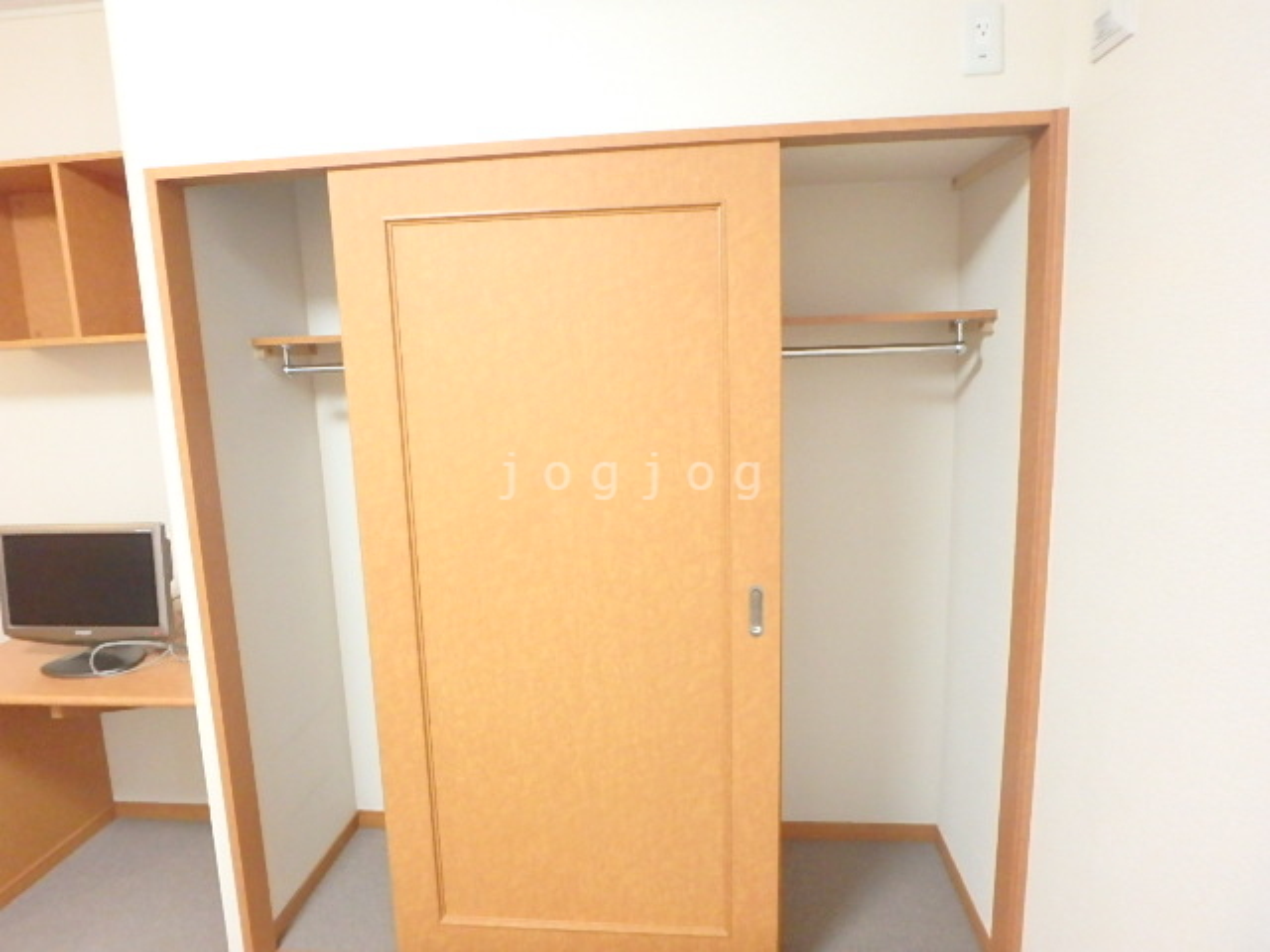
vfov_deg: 63.4
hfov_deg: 79.0
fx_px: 770
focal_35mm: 21
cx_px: 635
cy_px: 476
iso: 800
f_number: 3.5
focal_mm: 3.7
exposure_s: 1/20
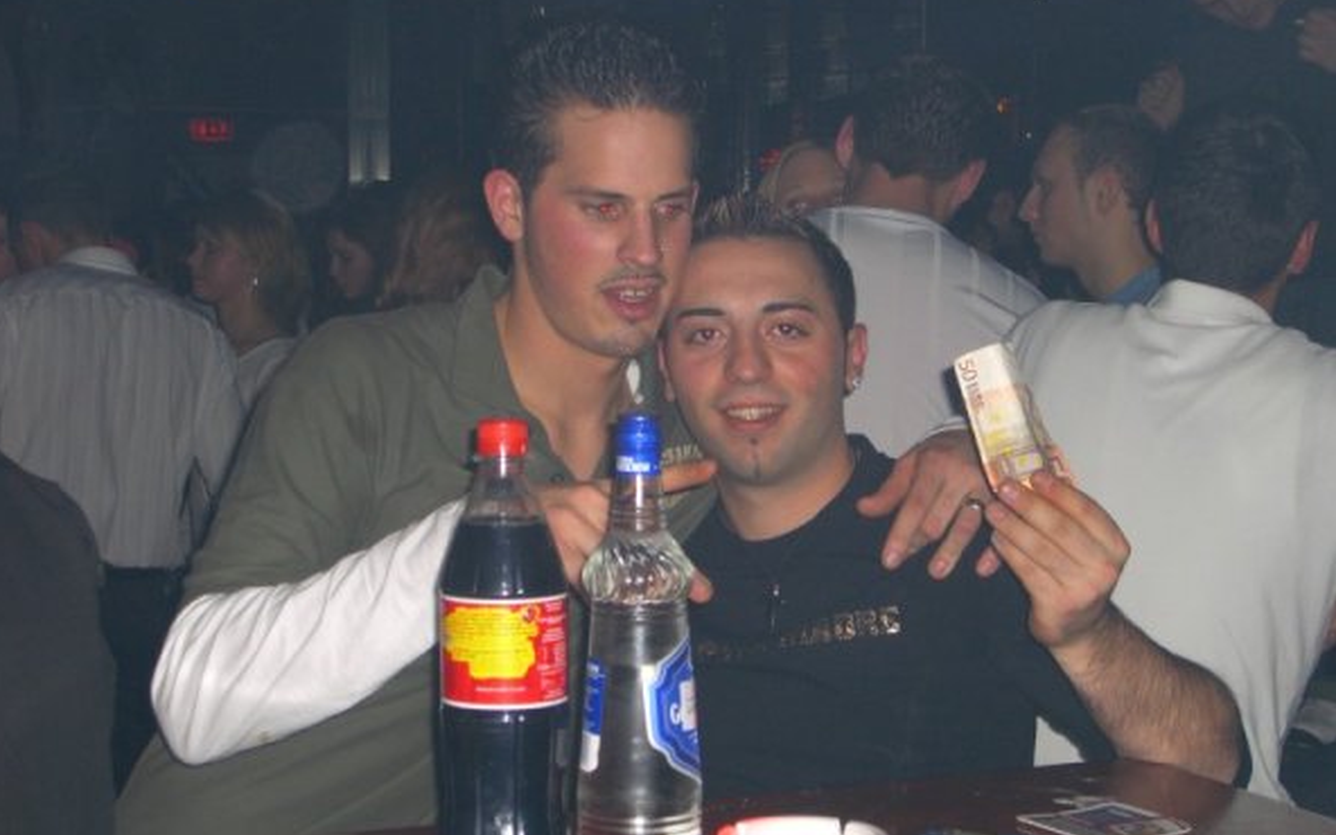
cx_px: 663
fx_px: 2658
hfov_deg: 28.2
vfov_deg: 17.9
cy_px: 404
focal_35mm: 73
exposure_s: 1/60
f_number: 4
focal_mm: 14.2
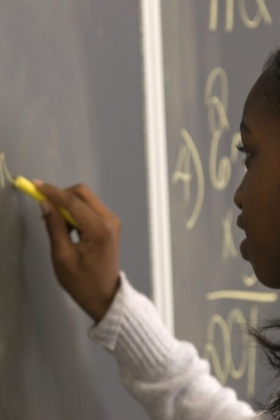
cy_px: 210
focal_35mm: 451
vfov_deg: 4.6
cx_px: 176
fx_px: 5259
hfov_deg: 3.0
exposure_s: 1/80
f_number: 4
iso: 200
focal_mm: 200
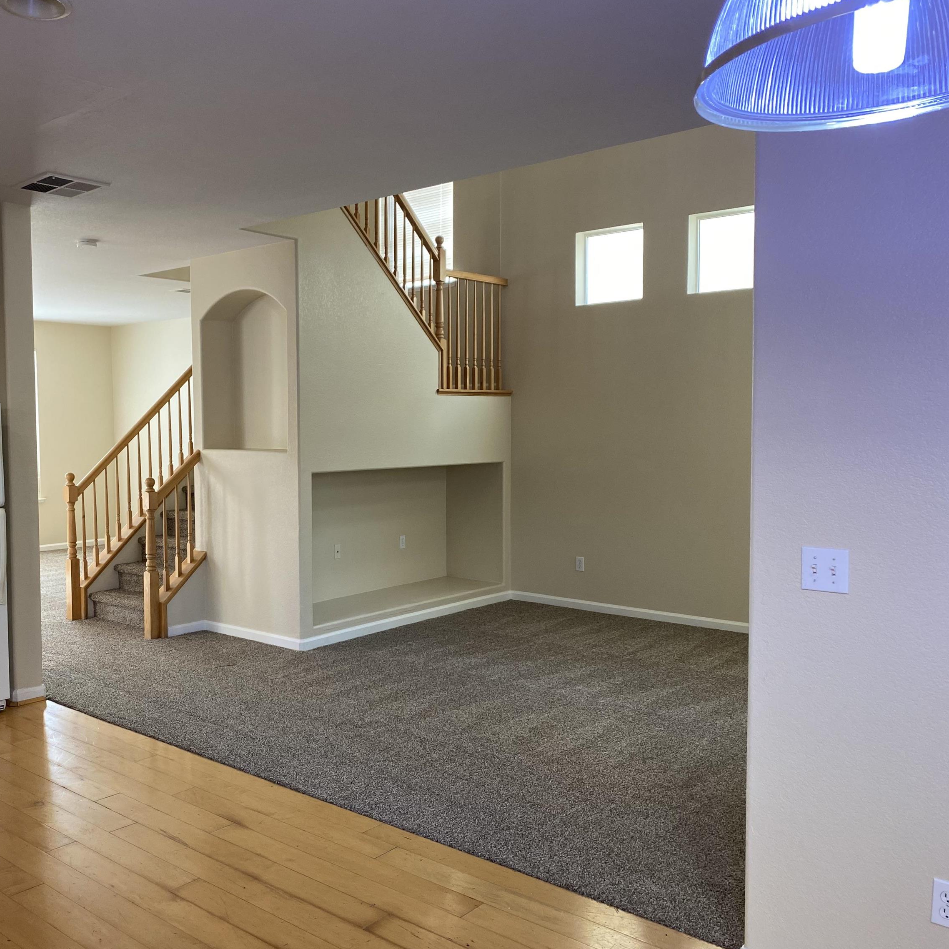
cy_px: 471
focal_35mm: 31
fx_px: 962
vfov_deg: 52.5
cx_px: 341
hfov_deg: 51.8
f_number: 1.8
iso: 125
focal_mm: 4.25
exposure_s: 1/120
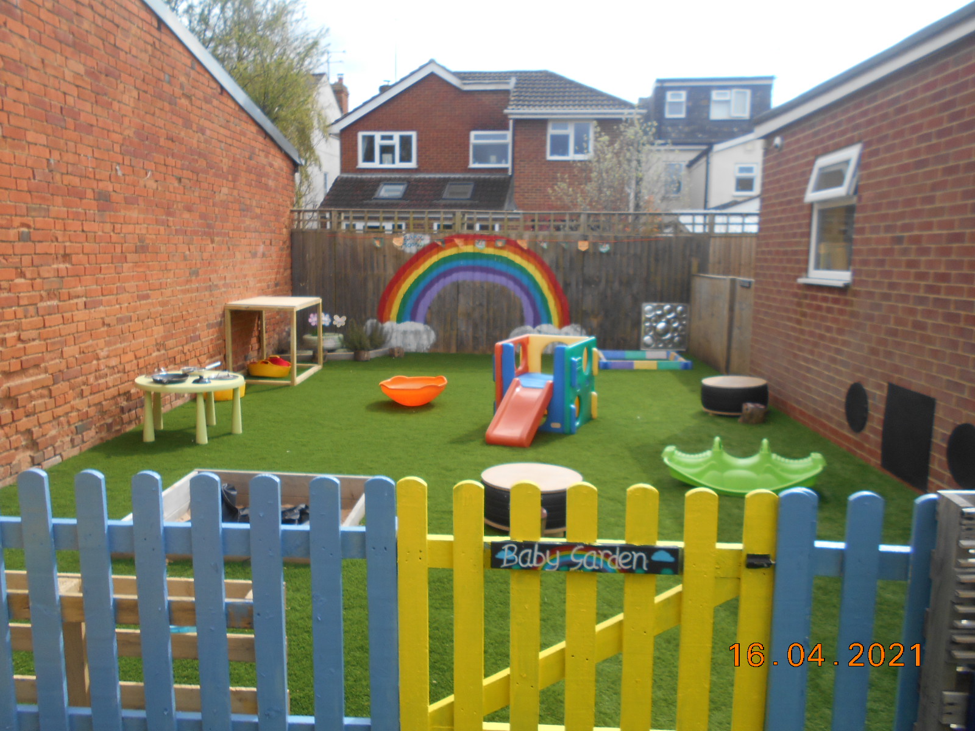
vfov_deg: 53.1
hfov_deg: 67.3
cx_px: 488
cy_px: 366
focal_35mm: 26
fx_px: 732
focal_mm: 4.6
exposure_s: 1/400
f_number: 3.2
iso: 80
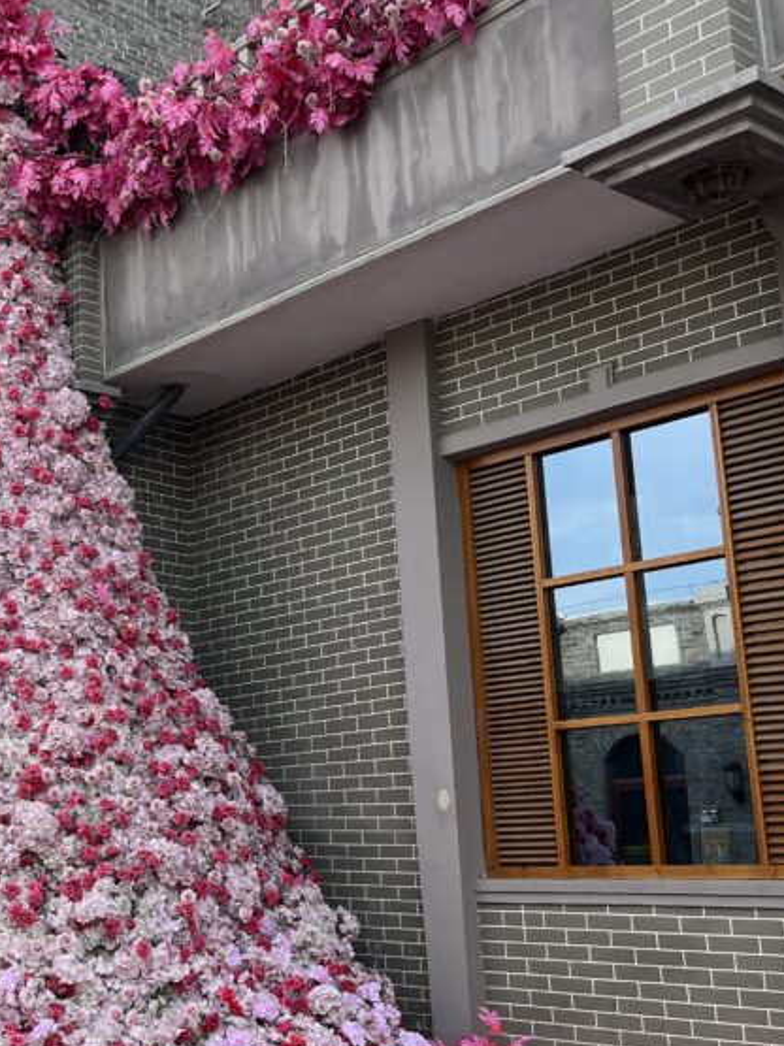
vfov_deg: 39.6
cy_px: 558
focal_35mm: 48
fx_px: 1450
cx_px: 85
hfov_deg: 29.1
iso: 50
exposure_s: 1/782
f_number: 1.6
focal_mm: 5.1
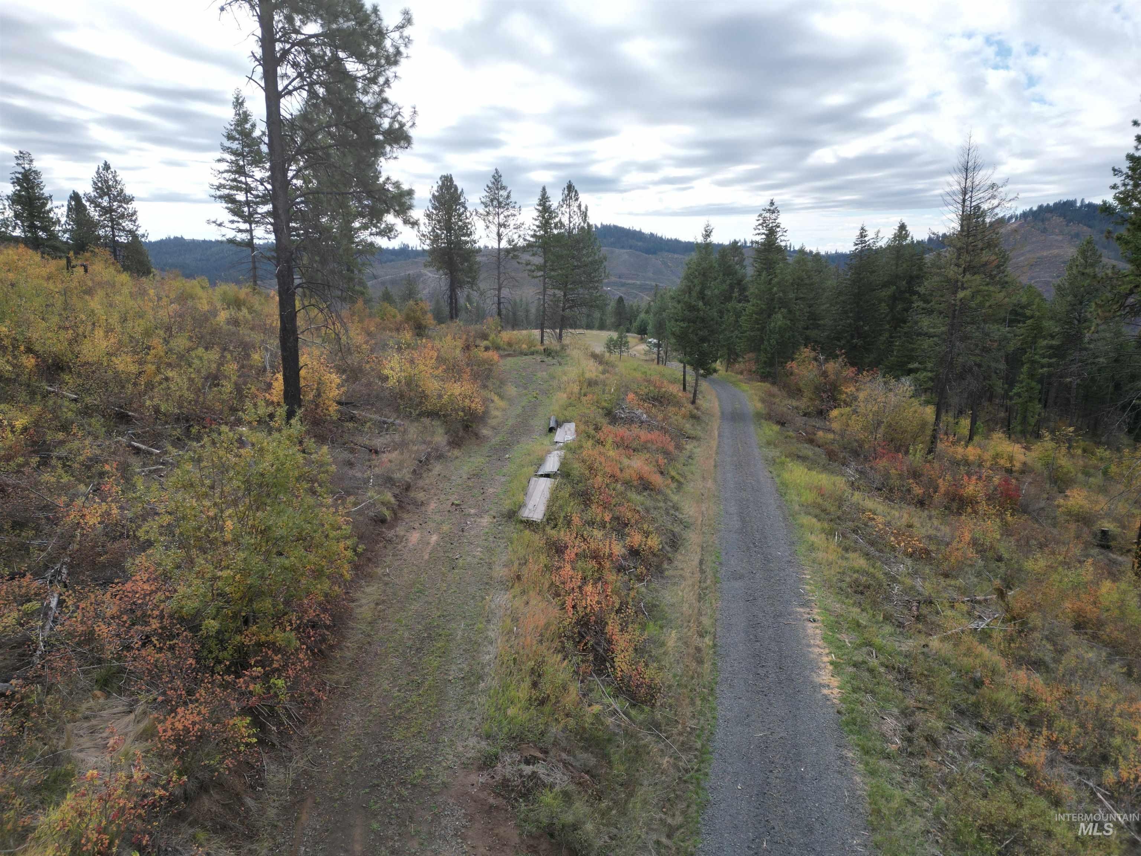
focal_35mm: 24
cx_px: 570
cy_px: 428
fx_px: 791
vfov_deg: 56.8
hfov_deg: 71.6
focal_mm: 6.72
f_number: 1.7
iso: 110
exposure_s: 1/2000
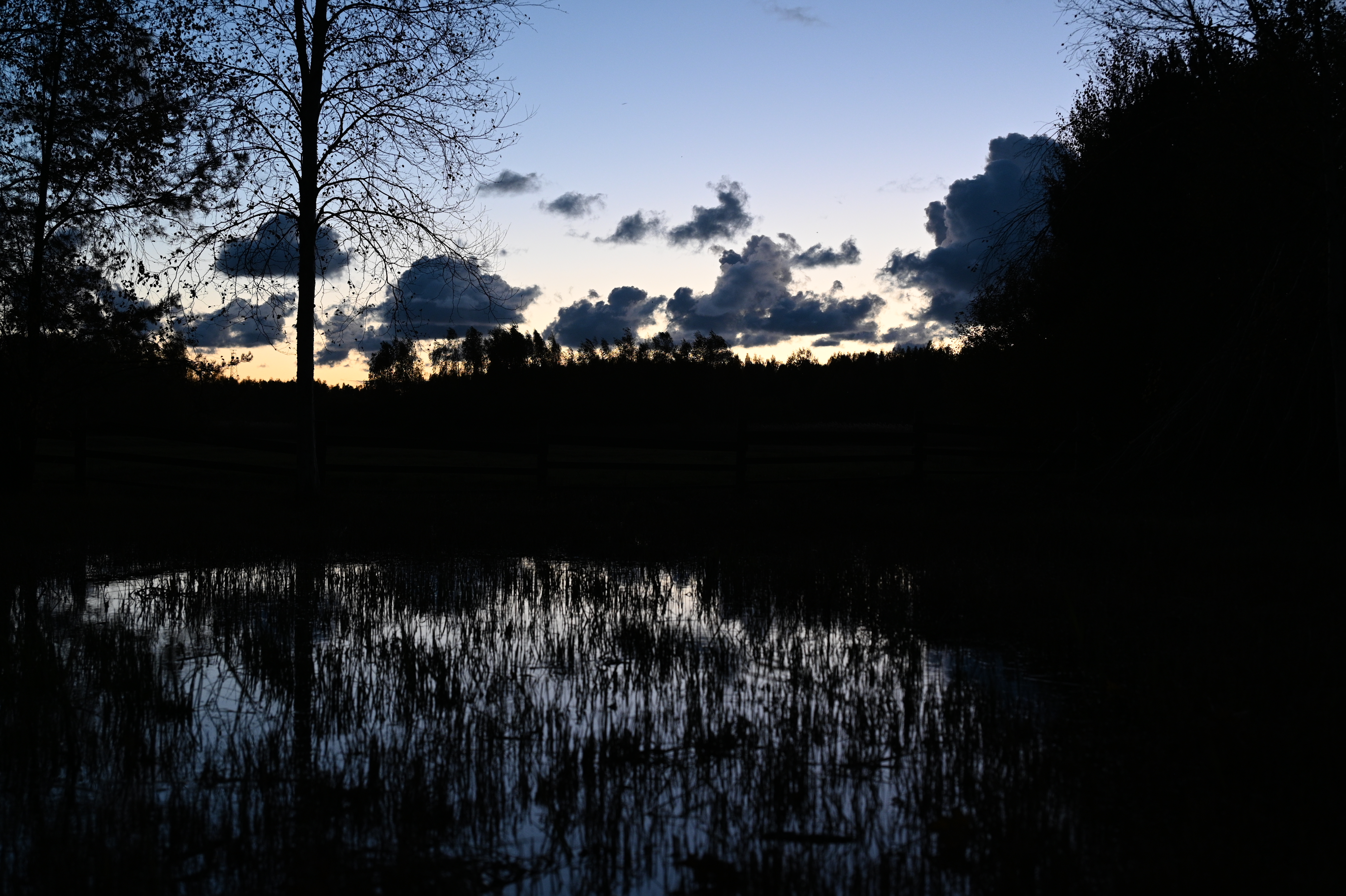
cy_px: 448
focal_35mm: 44
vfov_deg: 30.5
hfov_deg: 44.5
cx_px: 673
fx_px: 1644
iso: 1100
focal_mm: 44
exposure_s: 1/100
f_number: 4
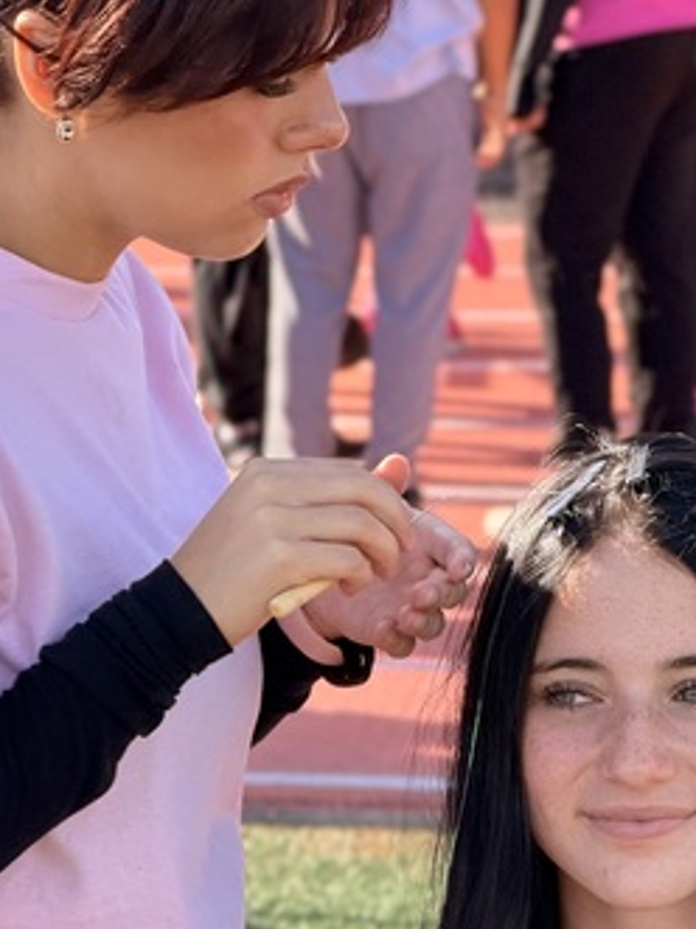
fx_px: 6492
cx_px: 491
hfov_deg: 6.1
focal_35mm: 242
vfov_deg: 8.2
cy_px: 825
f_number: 2.8
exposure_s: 1/245
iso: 50
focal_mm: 16.89
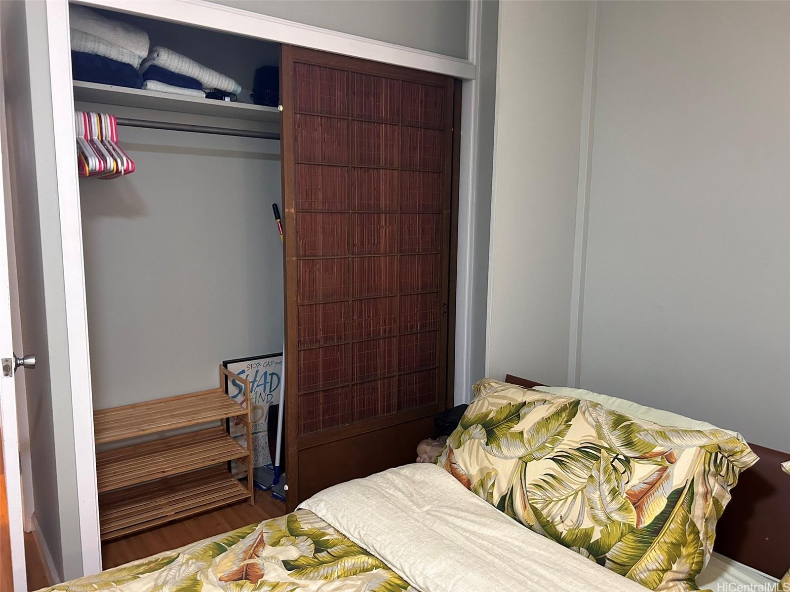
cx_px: 395
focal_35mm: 26
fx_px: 593
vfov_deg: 53.1
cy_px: 296
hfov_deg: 67.3
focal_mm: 5.7
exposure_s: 1/60
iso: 320
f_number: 1.5
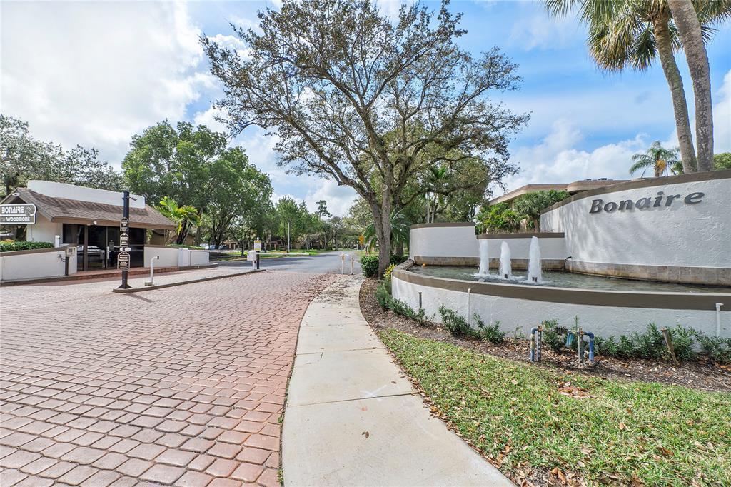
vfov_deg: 77.3
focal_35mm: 15
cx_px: 366
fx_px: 304
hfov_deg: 100.4
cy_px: 244
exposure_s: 1/160
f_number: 11
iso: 100
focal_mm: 10
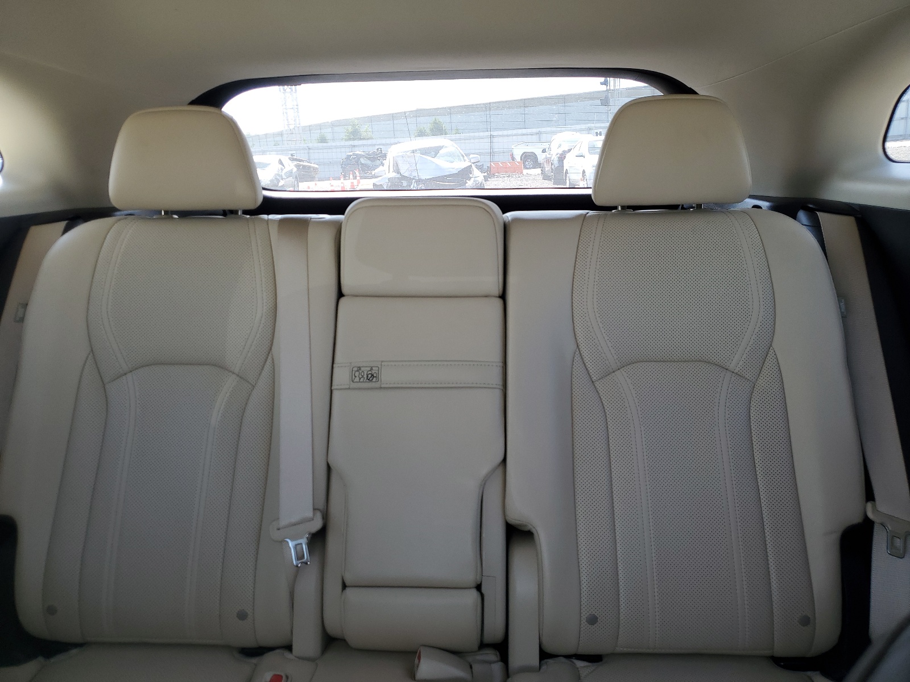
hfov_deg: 67.3
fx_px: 683
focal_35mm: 26
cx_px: 455
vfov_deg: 53.1
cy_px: 341
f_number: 1.5
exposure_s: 1/154
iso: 50
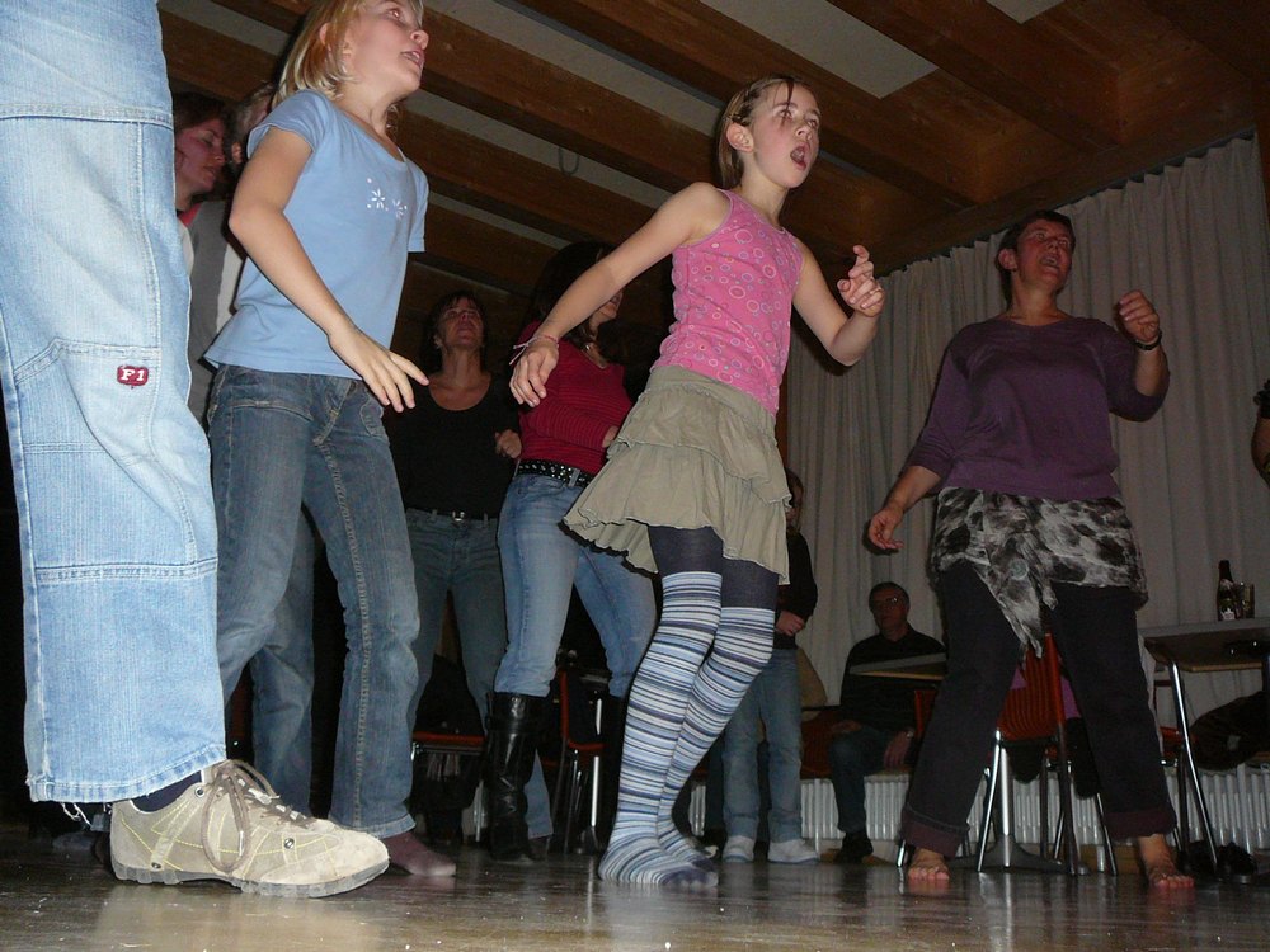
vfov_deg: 40.7
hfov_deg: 52.6
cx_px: 635
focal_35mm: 35
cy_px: 476
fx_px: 1284
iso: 200
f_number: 2.8
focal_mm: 5.2
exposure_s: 1/30
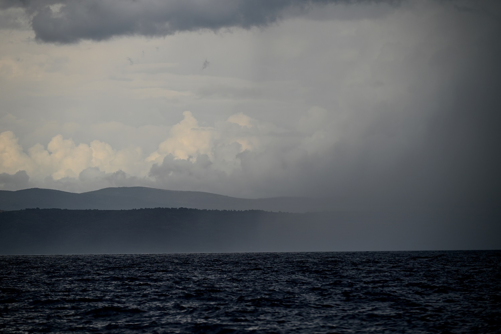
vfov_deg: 8.9
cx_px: 250
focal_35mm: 155
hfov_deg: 13.2
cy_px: 167
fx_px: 2158
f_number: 5.6
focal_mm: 155
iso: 180
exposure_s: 1/1000
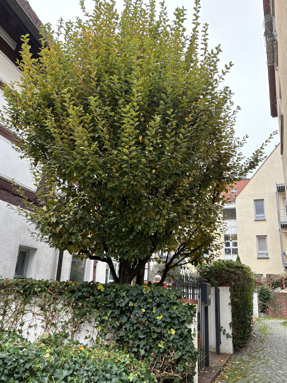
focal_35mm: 27
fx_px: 298
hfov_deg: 51.4
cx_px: 144
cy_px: 199
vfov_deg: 65.3
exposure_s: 1/177
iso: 50
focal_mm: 5.96
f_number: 1.6
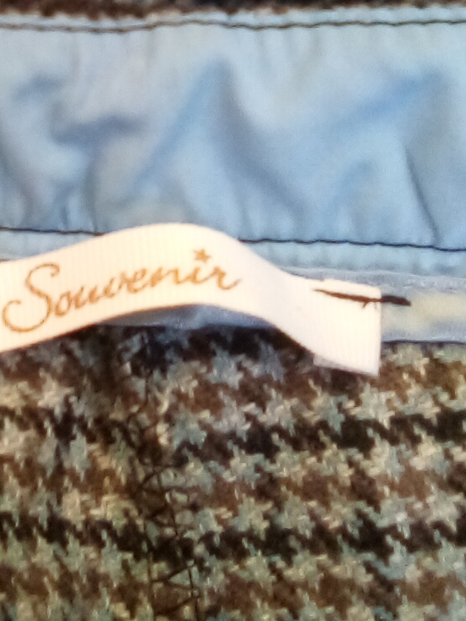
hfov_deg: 23.3
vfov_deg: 30.9
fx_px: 1094
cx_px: 31
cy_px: 124
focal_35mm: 61
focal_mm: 2.27
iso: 107
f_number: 2.2
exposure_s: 1/100
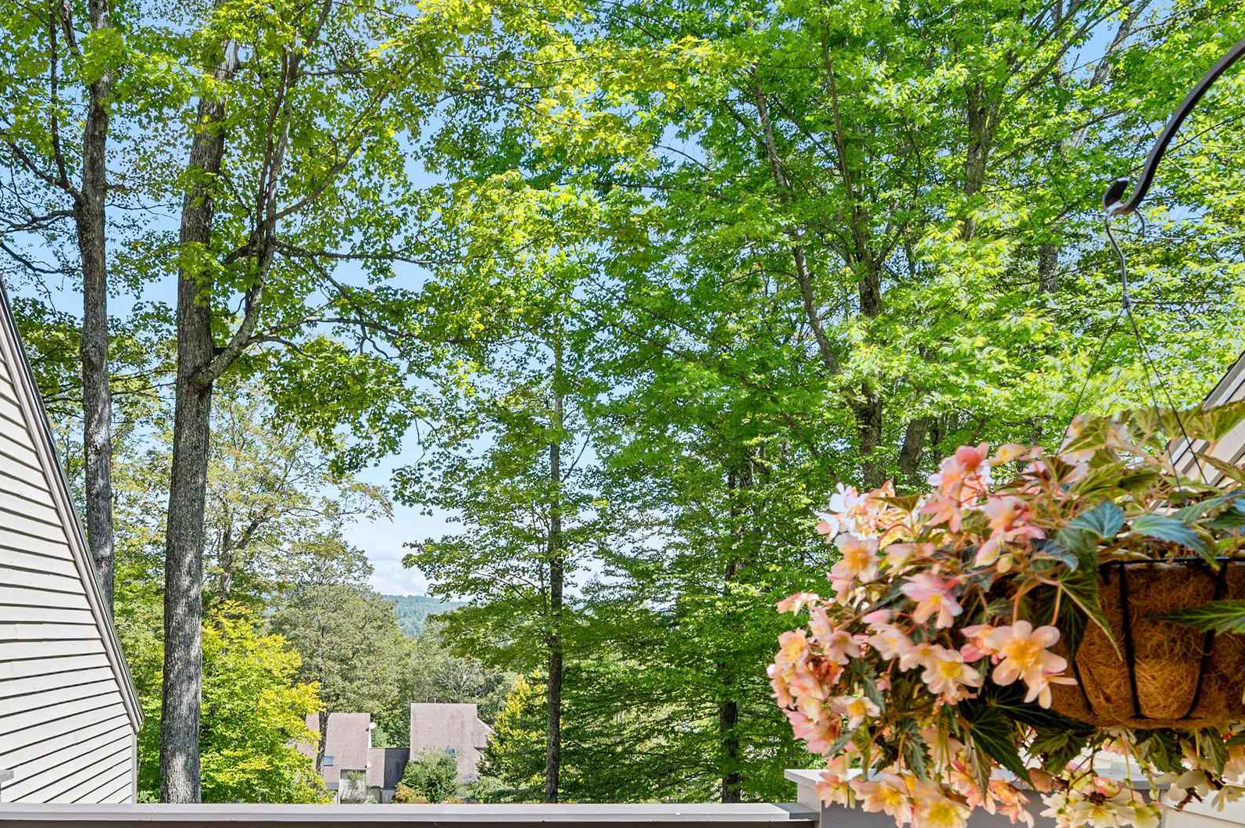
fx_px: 933
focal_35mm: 27
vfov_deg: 46.5
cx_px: 426
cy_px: 595
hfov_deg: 65.8
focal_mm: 14
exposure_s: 1/50
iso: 100
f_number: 5.6
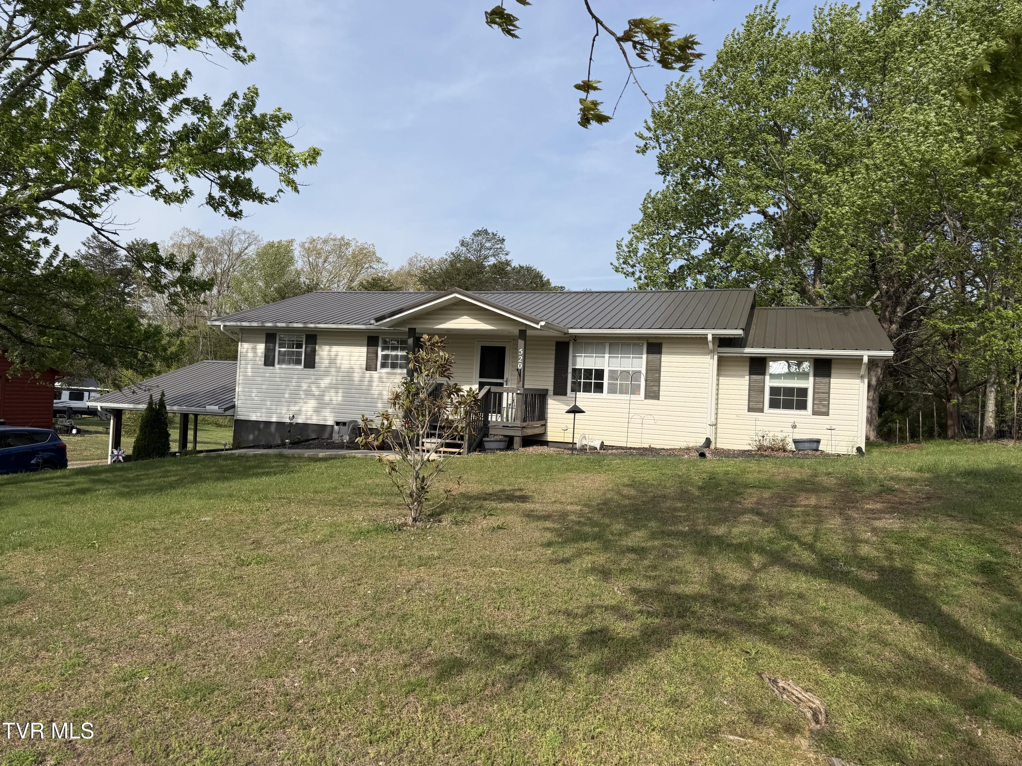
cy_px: 383
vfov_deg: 56.8
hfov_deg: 71.6
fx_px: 709
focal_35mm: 24
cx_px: 511
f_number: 1.78
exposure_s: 1/4975
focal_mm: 6.76
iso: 80
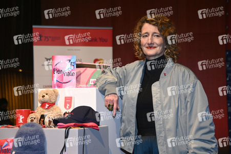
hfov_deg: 23.9
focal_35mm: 85
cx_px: 116
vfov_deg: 16.0
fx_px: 545
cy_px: 77
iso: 500
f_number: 5
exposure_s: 1/80
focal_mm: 85
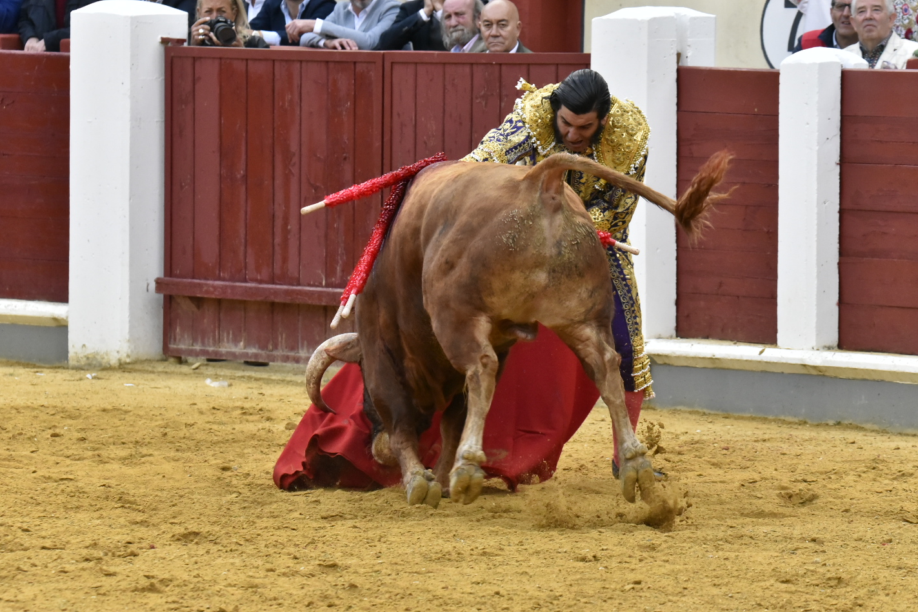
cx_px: 519
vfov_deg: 4.6
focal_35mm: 296
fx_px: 7548
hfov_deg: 7.0
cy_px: 272
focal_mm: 260
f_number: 13
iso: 6400
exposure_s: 1/800
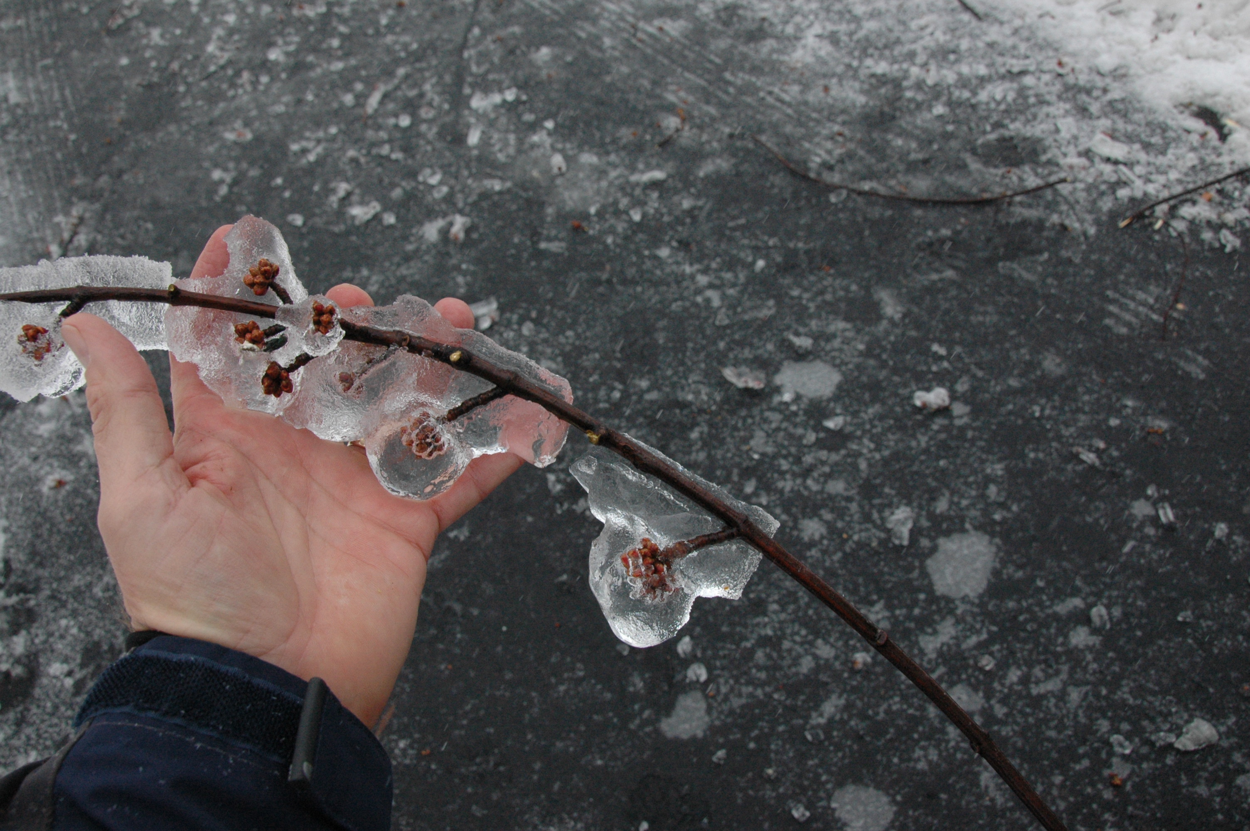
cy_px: 416
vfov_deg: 43.5
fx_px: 1041
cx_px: 625
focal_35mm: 30
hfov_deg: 62.0
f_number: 10
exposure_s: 1/400
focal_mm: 20
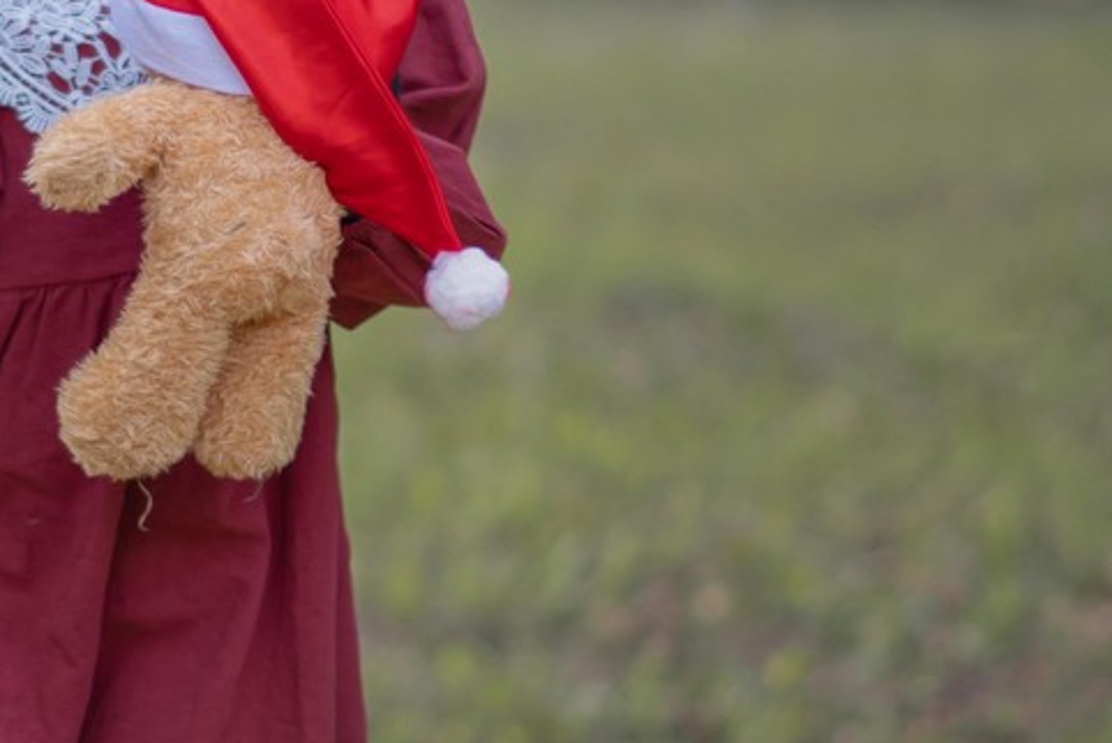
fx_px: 9766
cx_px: 171
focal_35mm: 316
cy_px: 196
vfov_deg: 4.4
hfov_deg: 6.5
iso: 250
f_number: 1.8
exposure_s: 1/500
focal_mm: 85
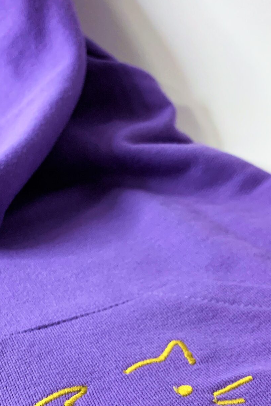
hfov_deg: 23.7
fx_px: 644
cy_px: 335
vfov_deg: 33.8
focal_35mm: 57
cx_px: 95
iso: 250
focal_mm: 4.25
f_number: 1.8
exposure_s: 1/60
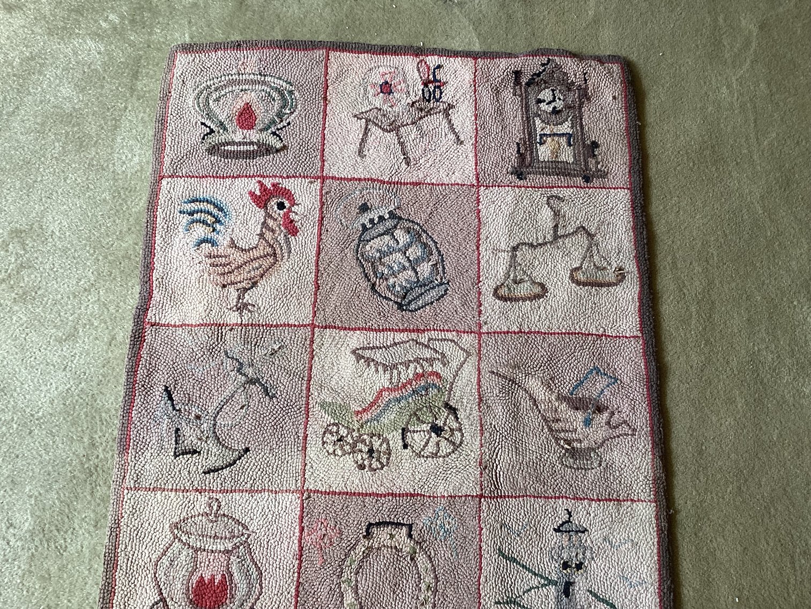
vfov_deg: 45.4
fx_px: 726
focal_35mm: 31
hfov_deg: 58.3
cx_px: 406
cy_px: 304
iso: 64
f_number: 2.4
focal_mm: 3.3
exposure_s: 1/50
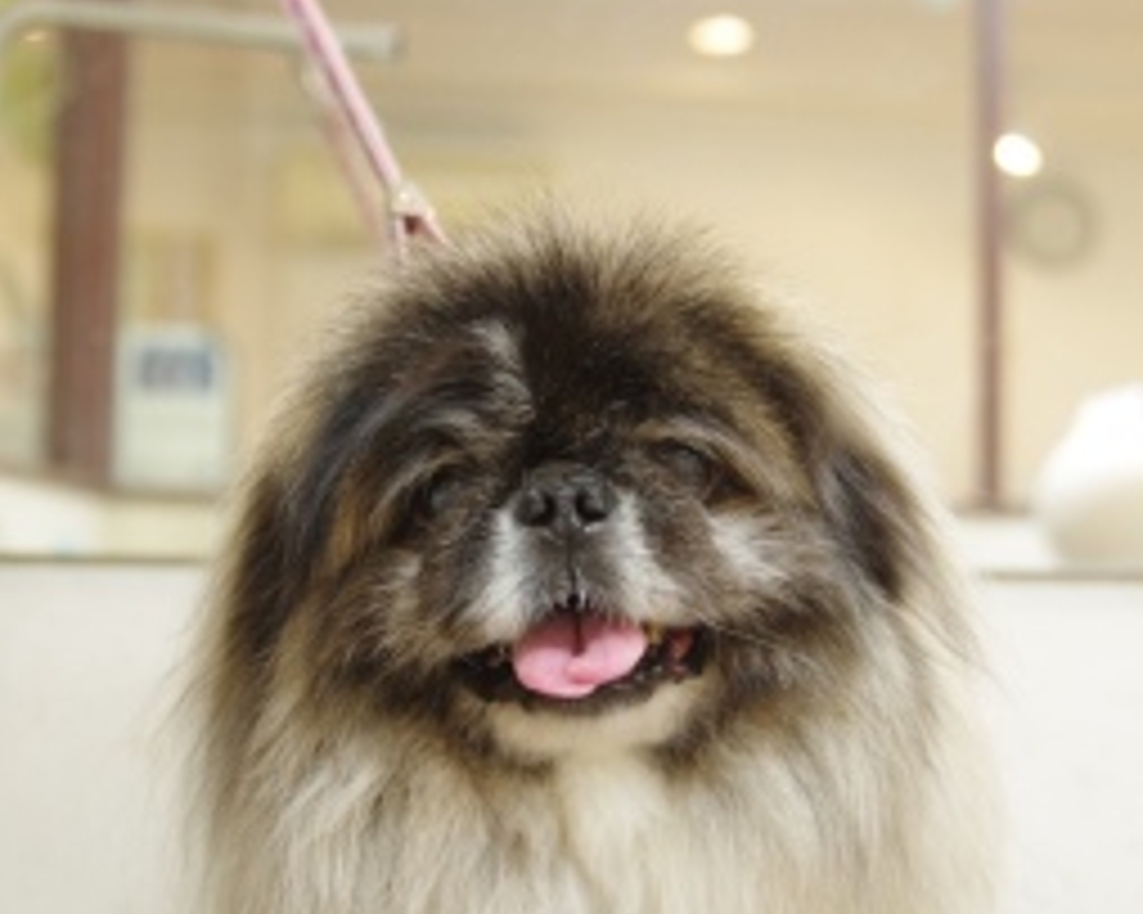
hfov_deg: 30.5
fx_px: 2097
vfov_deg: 24.6
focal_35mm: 62
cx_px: 580
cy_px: 486
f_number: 2.8
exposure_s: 1/50
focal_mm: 28
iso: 640
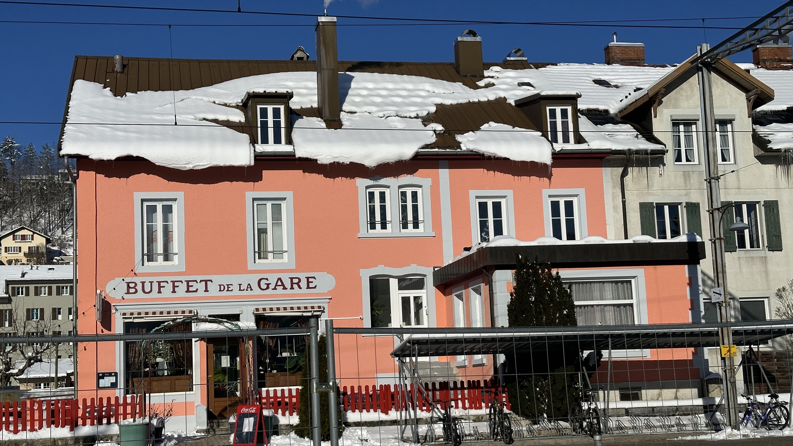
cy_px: 237
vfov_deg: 22.6
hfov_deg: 39.2
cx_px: 394
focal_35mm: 53
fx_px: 1114
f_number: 1.78
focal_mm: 6.86
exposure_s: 1/13699
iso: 64
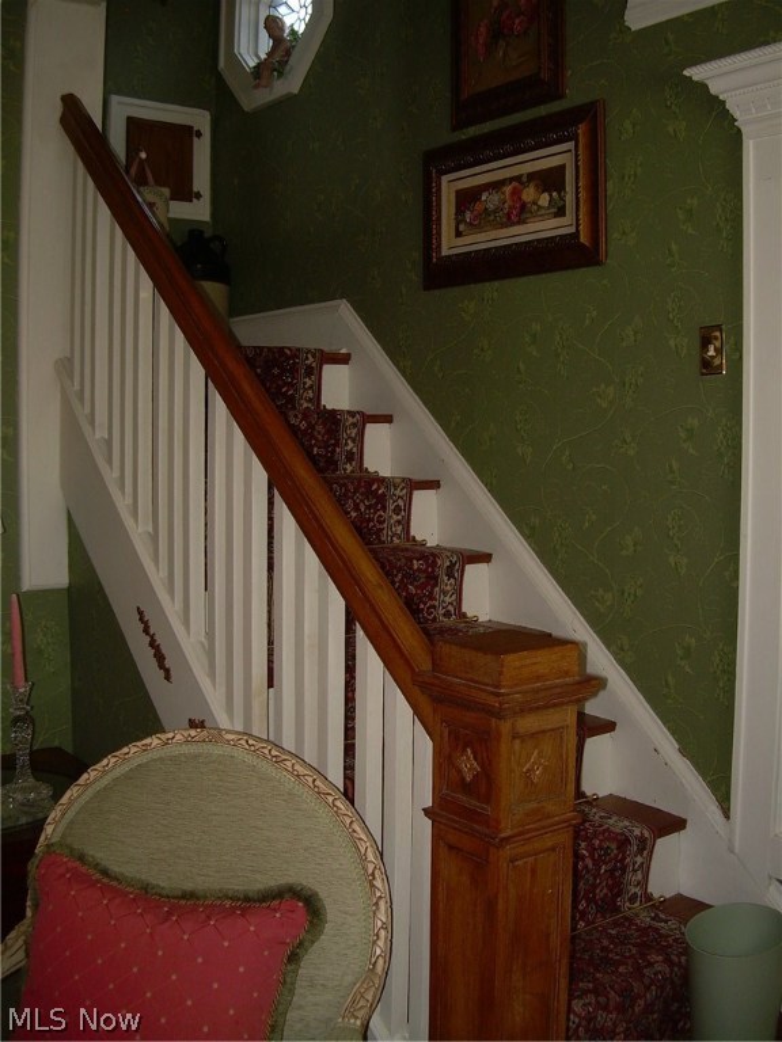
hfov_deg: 37.7
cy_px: 521
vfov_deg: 49.0
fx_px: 1145
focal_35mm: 38
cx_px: 391
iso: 50
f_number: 2.8
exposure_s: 1/60
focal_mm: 6.3
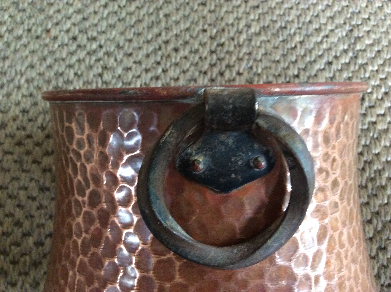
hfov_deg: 56.9
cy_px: 146
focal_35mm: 32
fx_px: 361
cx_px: 196
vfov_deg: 44.1
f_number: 2.4
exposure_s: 1/20
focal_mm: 3.3
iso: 320
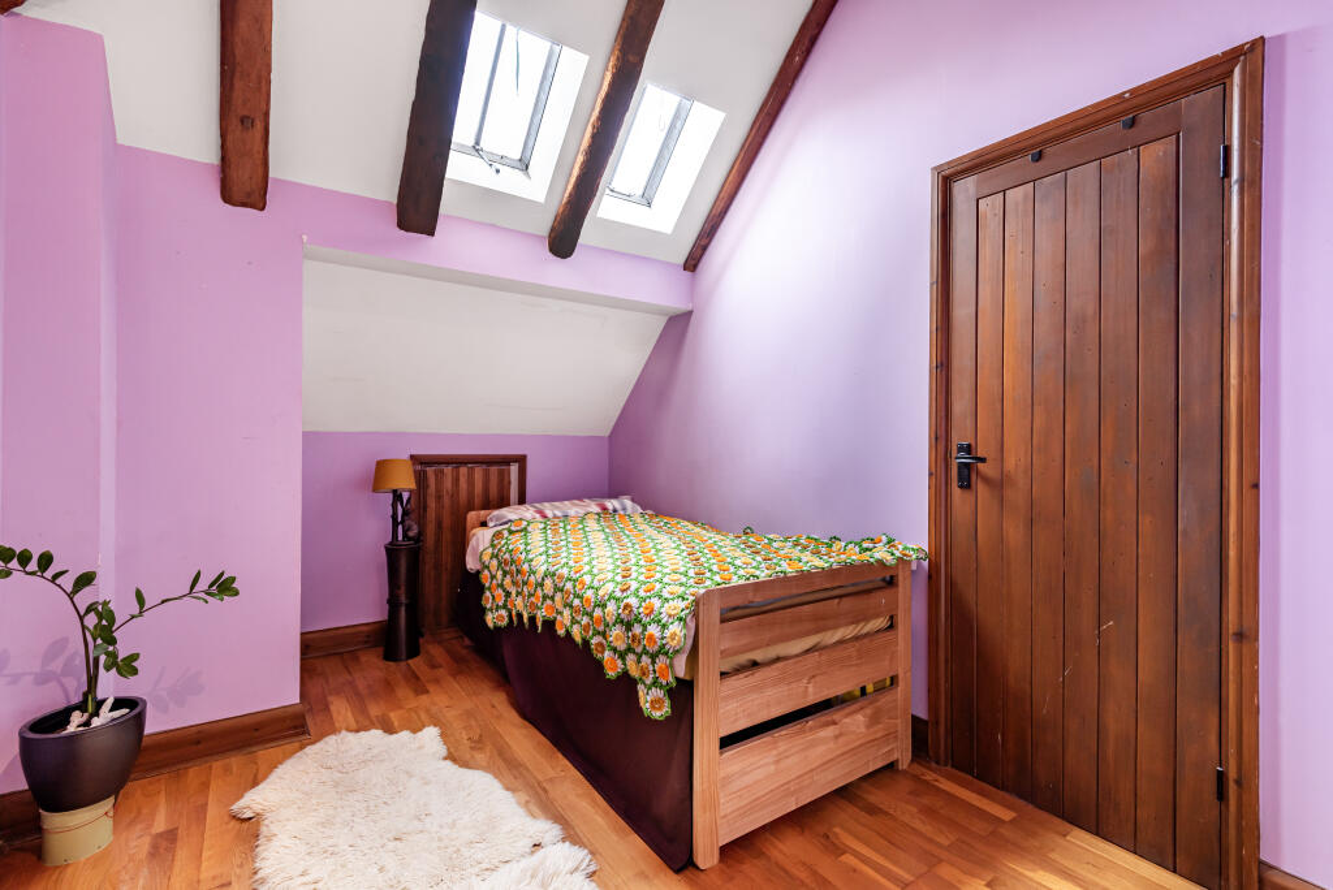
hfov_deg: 96.7
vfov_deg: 73.8
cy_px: 445
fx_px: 593
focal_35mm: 16
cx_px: 666
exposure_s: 1/20
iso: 200
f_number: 9
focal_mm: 16
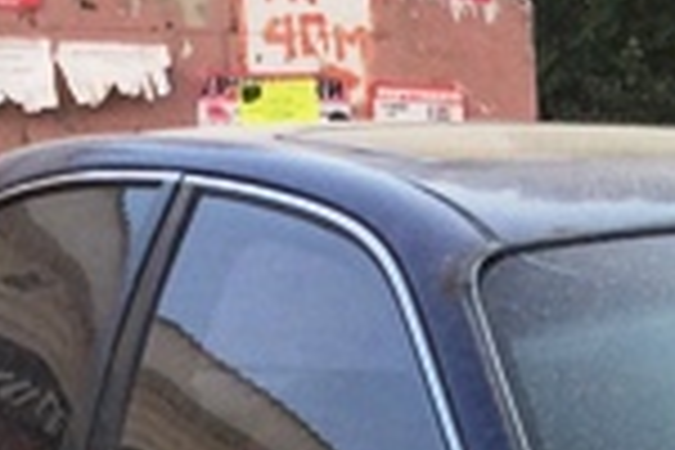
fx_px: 3862
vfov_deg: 6.0
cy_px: 1534
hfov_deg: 9.6
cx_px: 1094
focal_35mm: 206
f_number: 2.2
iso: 32
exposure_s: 1/500
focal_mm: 4.15
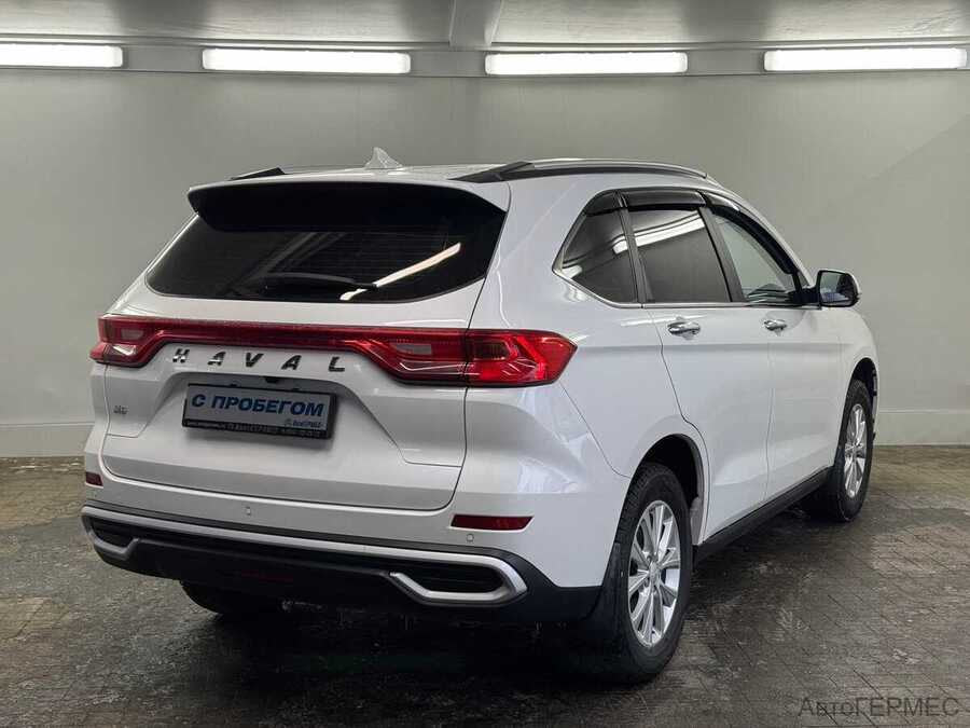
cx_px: 485
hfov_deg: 39.7
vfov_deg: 30.3
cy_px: 364
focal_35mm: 48
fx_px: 1345
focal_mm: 6.76
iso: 50
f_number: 1.78
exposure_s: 1/154
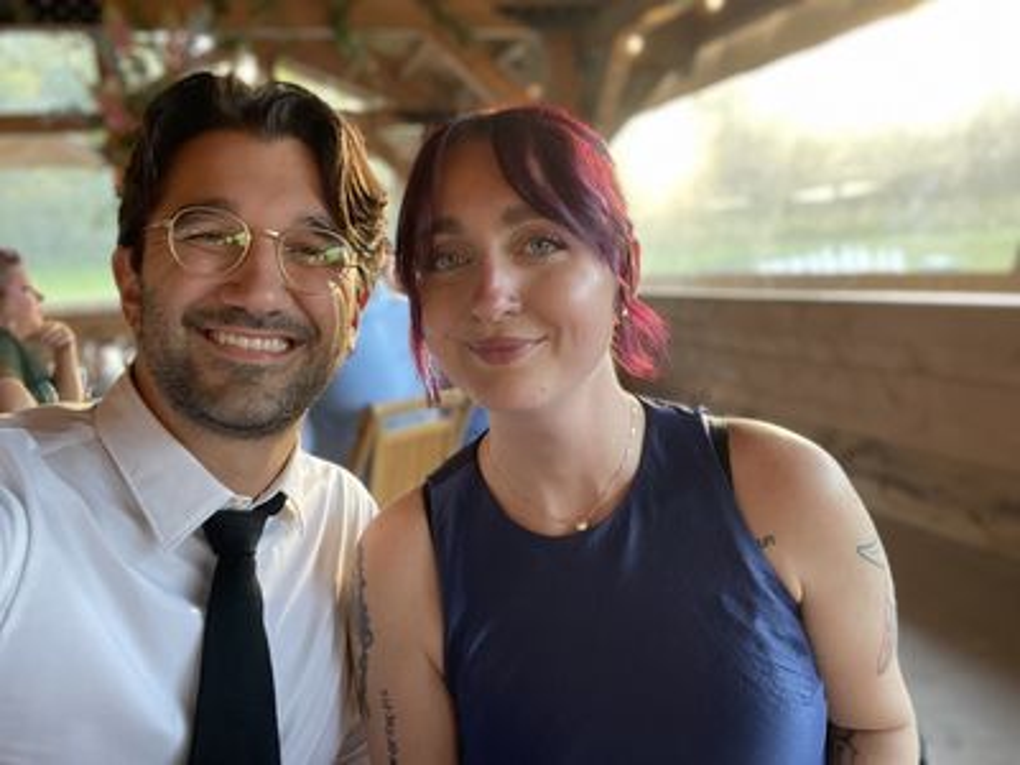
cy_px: 382
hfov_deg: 60.0
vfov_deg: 46.8
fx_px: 884
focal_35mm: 30
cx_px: 510
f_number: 2.2
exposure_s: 1/60
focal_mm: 2.71
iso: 320
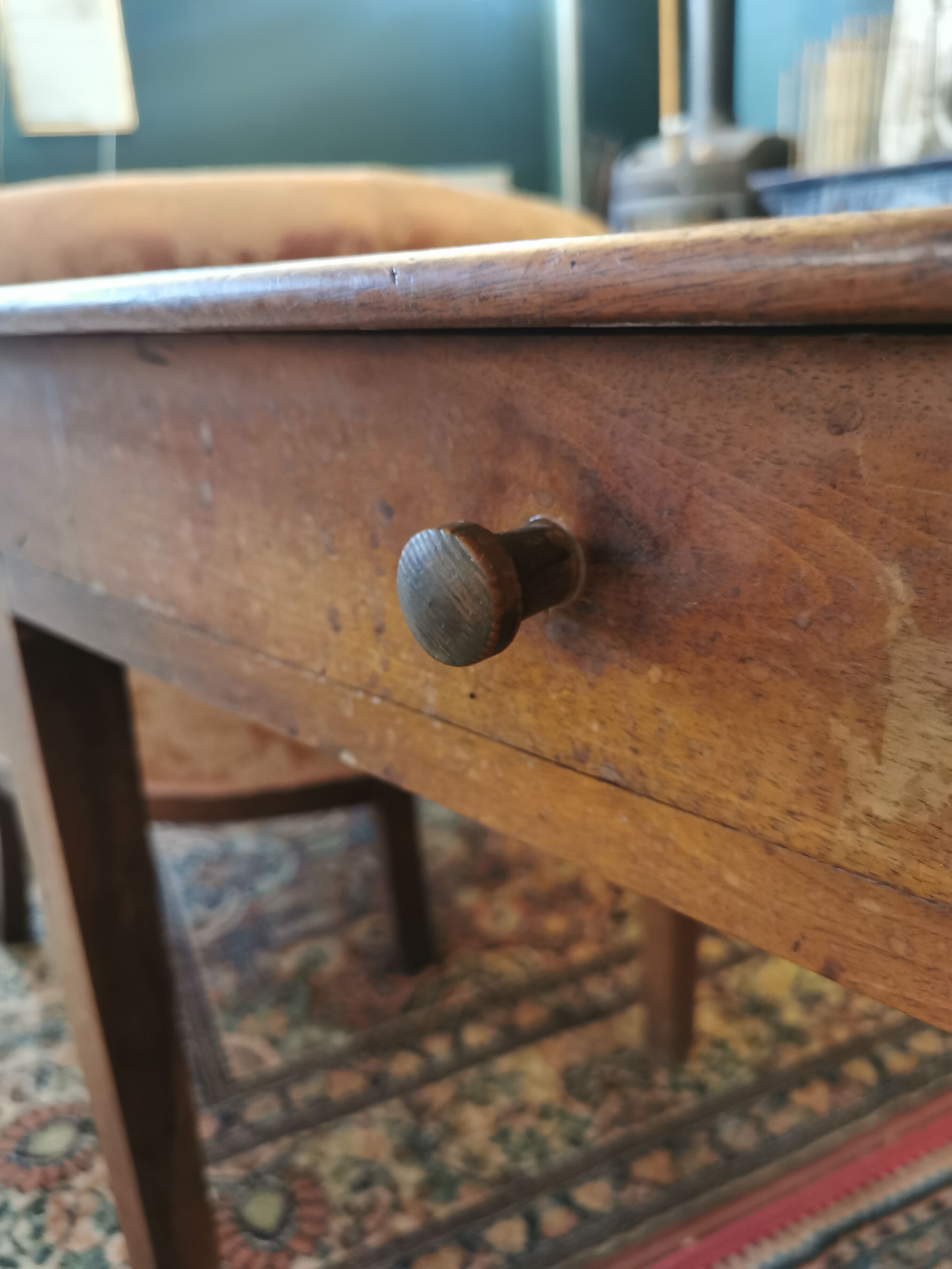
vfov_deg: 65.3
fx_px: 990
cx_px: 476
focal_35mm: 27
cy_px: 634
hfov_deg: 51.4
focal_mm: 5.58
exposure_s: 1/33.3
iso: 400
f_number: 1.8
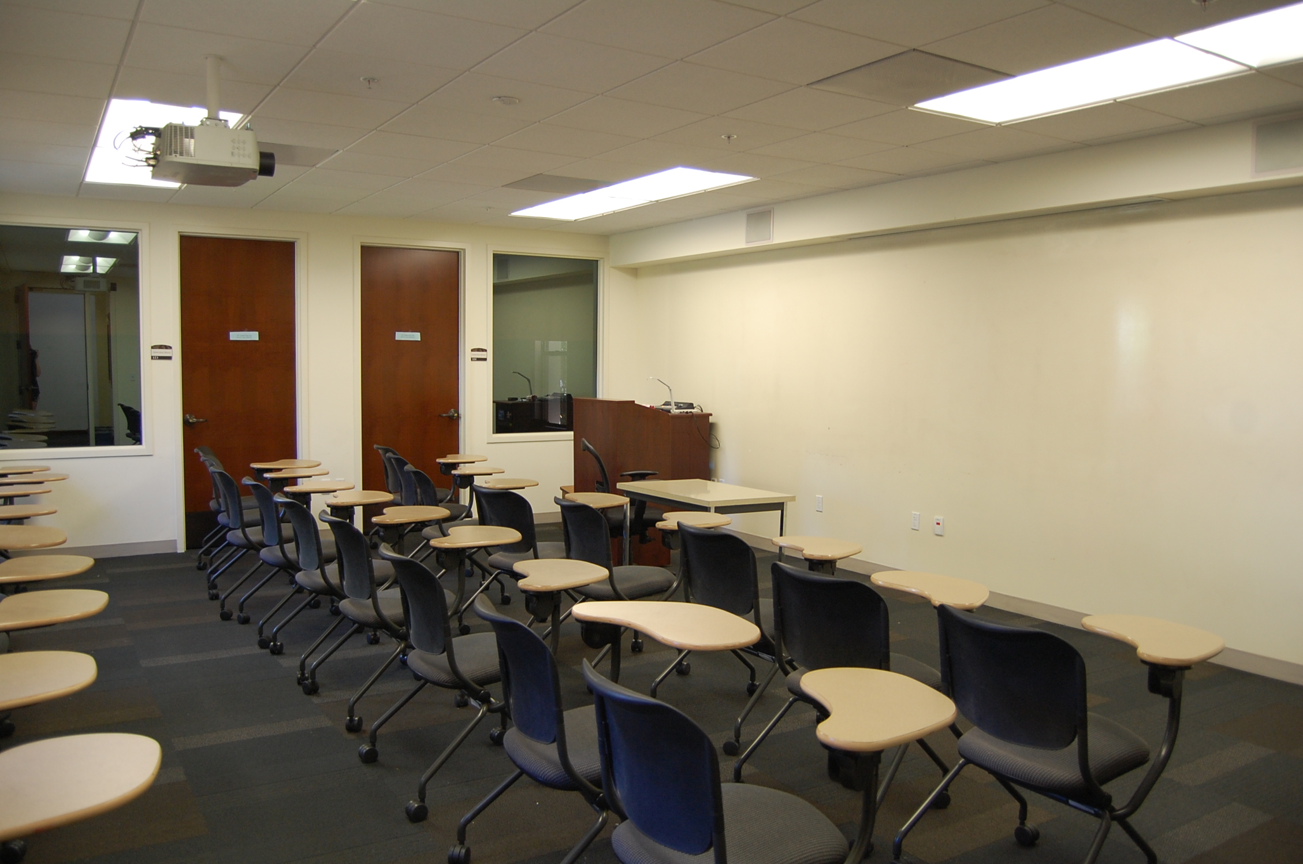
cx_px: 652
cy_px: 432
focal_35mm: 27
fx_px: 976
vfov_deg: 47.8
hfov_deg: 67.5
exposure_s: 1/40
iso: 400
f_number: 3.5
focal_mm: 18
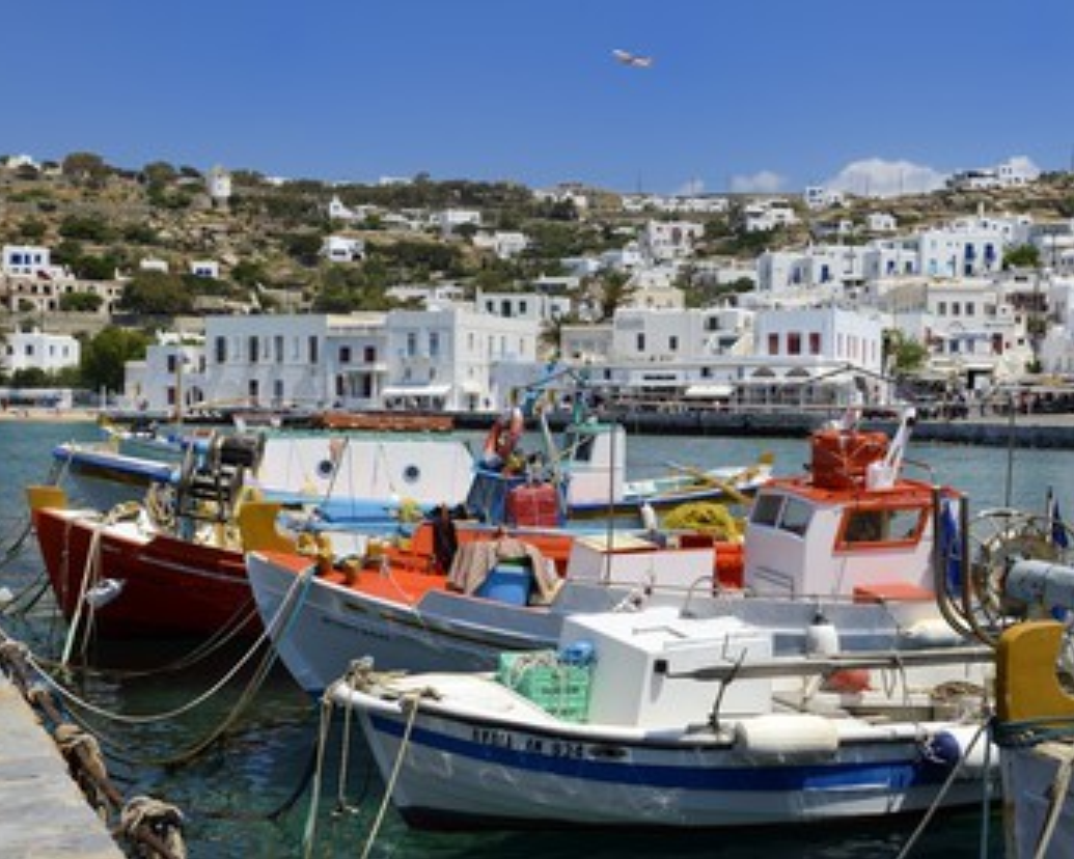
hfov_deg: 38.7
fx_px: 1526
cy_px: 430
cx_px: 585
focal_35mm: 48
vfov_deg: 31.5
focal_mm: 42
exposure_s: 1/320
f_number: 13
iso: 200
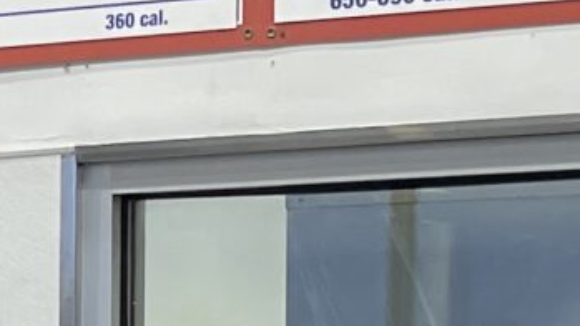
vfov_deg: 5.8
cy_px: 82
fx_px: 3198
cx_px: 88
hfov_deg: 10.3
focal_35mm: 208
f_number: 1.6
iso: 100
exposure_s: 1/120
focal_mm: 4.2
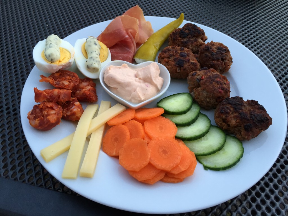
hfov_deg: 61.7
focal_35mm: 29
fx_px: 241
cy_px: 108
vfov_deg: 48.2
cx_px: 144
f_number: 2.2
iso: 40
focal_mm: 4.15
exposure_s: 1/30
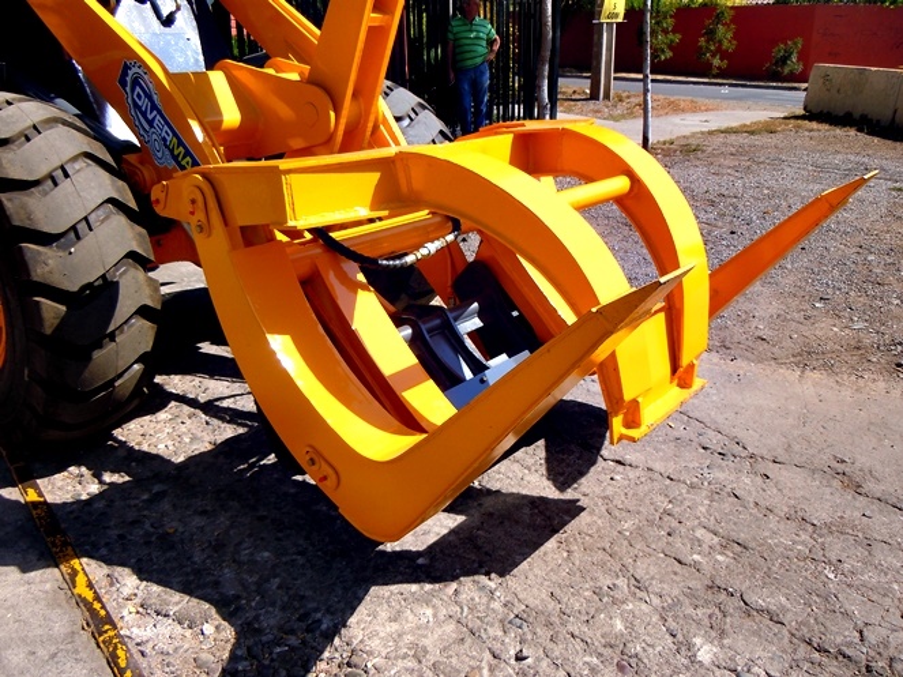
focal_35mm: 30
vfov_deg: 46.8
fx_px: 782
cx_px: 452
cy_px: 338
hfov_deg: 60.0
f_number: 3.5
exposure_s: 1/800
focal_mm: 5.4
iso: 100
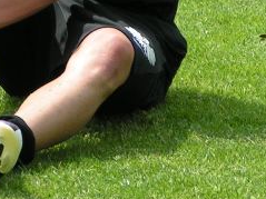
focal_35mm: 603
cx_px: 23
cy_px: -60
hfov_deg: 3.3
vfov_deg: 2.5
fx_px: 4631
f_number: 5.6
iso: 50
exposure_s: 1/400
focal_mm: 27.5
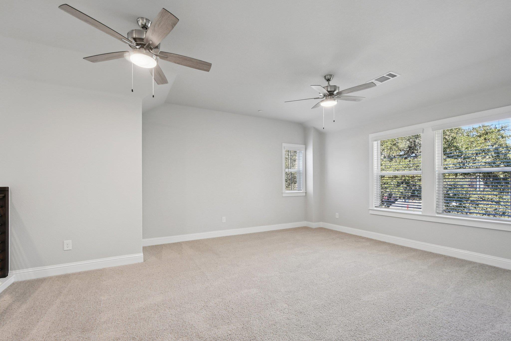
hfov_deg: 100.4
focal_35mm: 15
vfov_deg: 77.3
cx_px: 256
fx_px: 213
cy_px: 170
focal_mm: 10
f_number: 8
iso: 400
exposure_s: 1/30
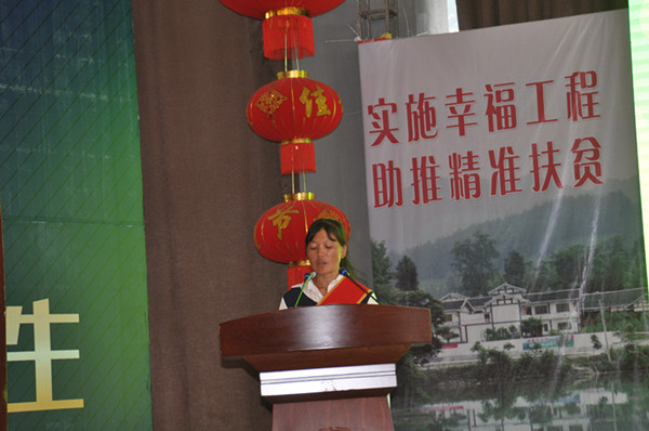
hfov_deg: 18.2
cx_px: 324
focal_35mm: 112
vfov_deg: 12.1
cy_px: 216
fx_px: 2025
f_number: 5.3
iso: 400
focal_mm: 75
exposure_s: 1/60
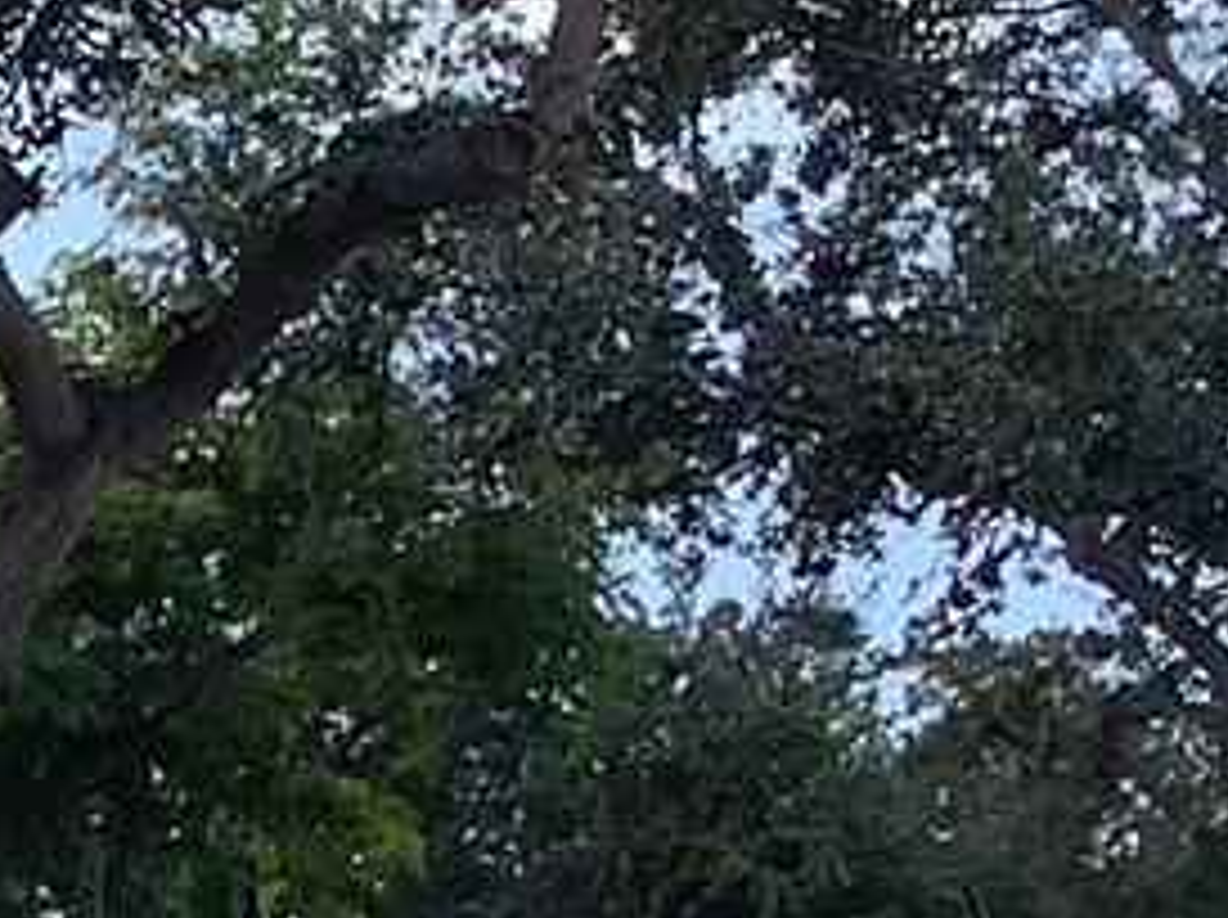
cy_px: 1606
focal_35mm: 182
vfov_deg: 7.9
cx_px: -2065
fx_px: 6448
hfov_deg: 9.3
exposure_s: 1/543
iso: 25
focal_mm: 3.3
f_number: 2.4
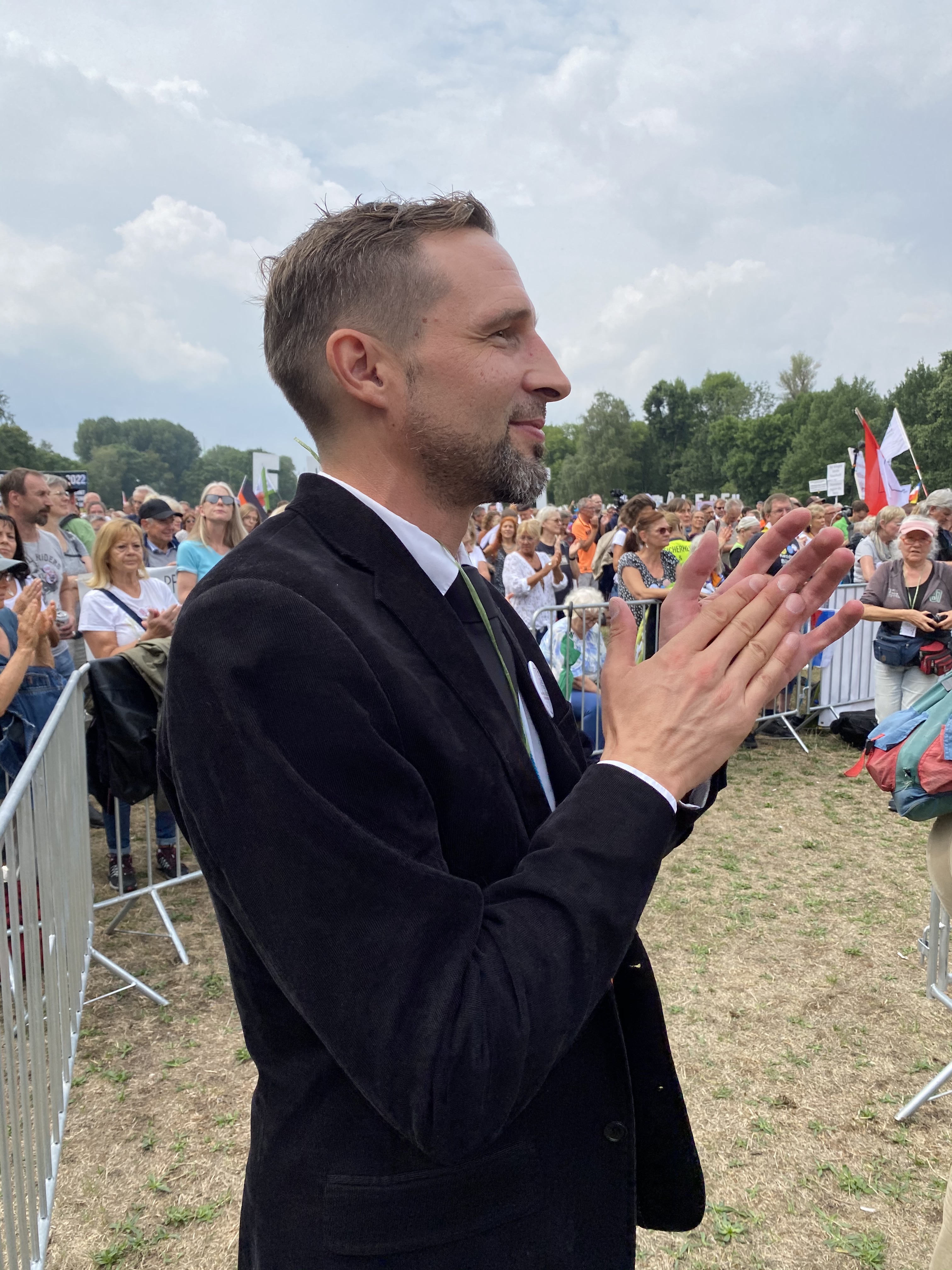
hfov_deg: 53.1
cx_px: 476
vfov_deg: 67.3
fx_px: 953
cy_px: 635
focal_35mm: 26
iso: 32
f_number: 1.8
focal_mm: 4.25
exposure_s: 1/2755
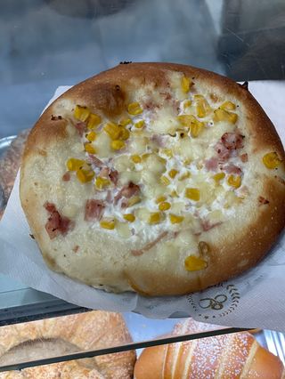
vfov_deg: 36.8
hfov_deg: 28.1
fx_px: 570
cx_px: 142
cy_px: 190
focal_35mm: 52
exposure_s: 1/100
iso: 80
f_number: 2
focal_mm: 6
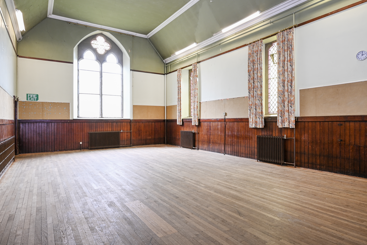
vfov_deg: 59.5
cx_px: 176
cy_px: 121
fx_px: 214
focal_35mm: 21
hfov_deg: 81.2
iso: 320
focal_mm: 20
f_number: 8
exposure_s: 1/8
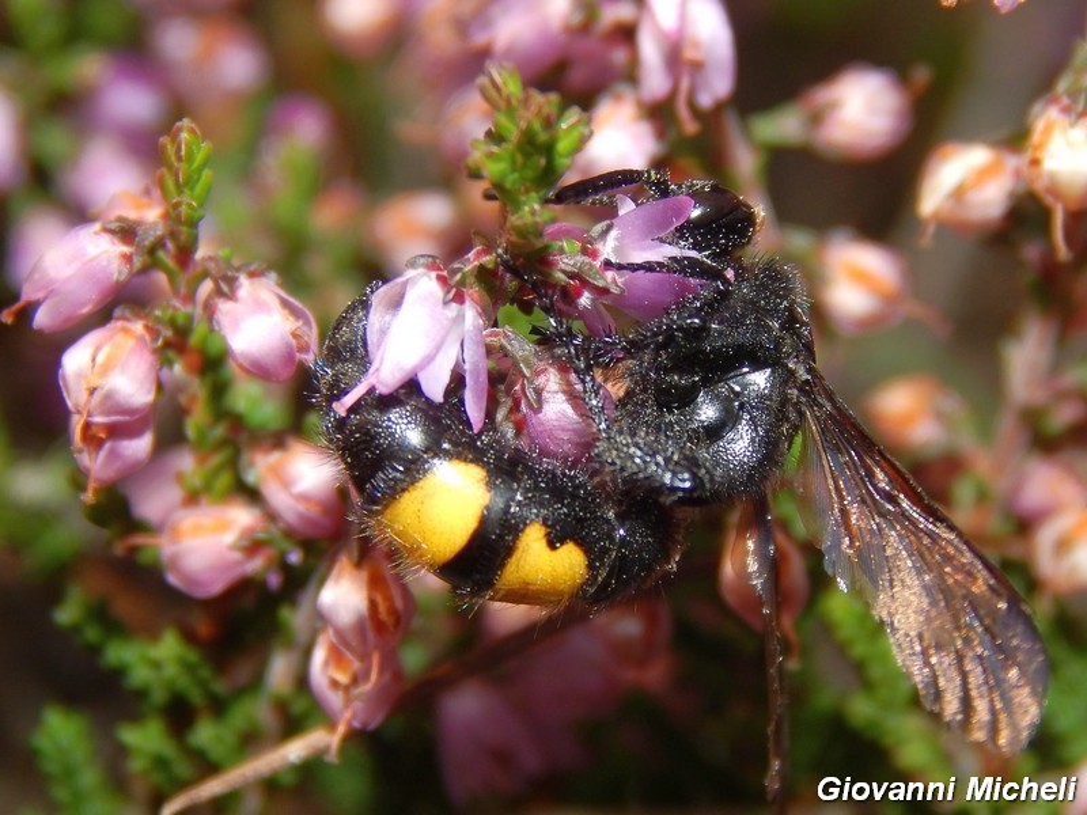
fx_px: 5087
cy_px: 408
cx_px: 544
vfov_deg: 9.2
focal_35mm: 162
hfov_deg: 12.2
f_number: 10.1
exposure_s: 1/250
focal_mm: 28.7
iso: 125
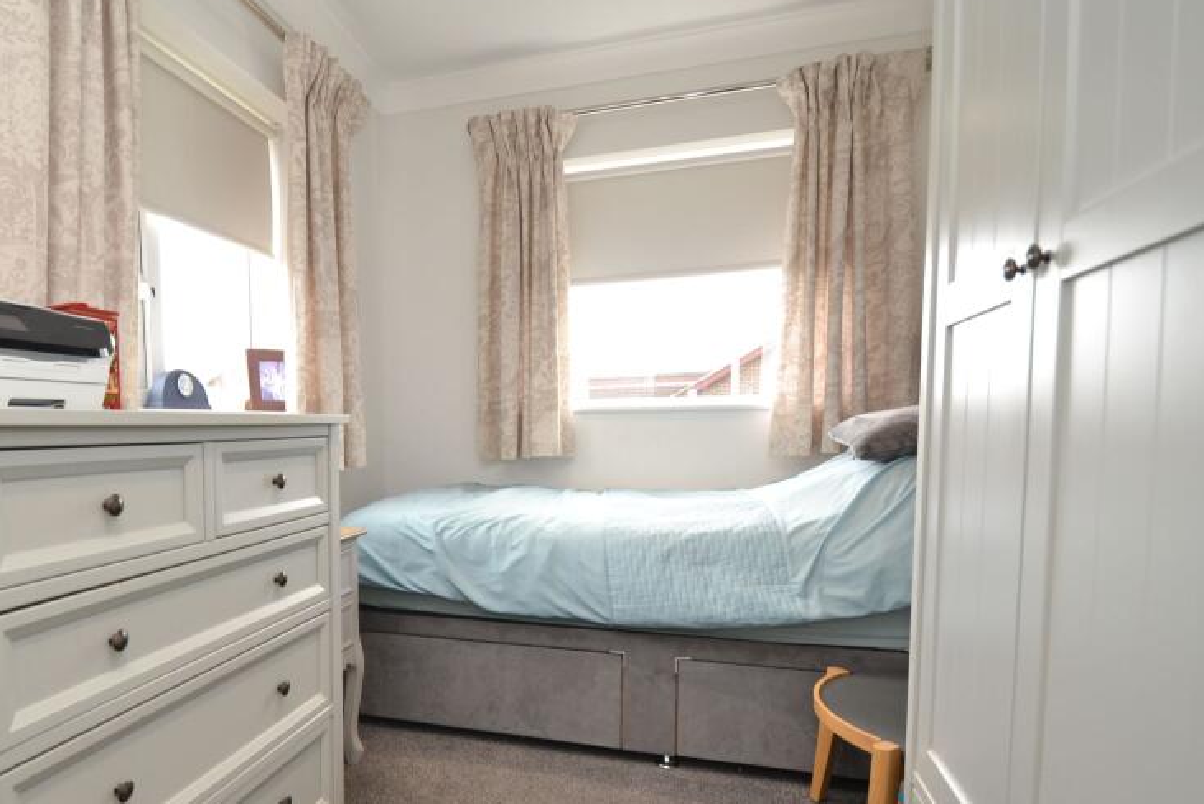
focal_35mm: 21
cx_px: 446
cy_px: 484
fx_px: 703
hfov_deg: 79.6
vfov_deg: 59.0
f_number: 3.5
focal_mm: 10
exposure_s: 1/60
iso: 400
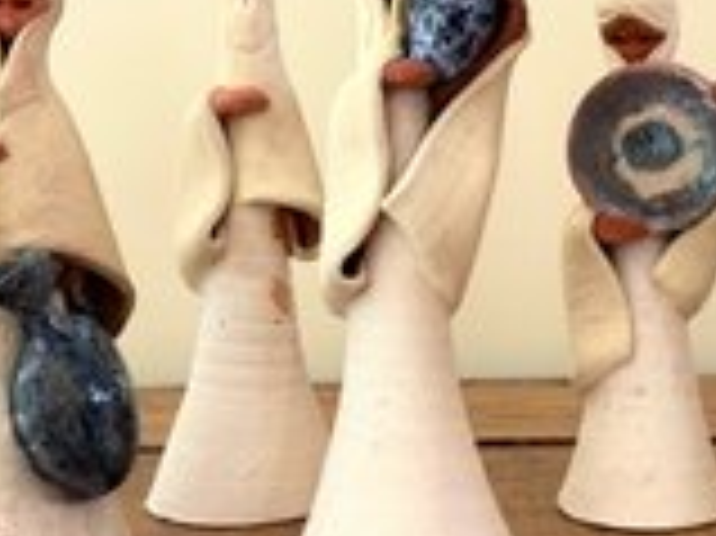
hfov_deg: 33.9
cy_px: 196
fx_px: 1157
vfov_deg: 26.0
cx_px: 502
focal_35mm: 56
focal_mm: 5.7
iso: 125
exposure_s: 1/60
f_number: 1.5
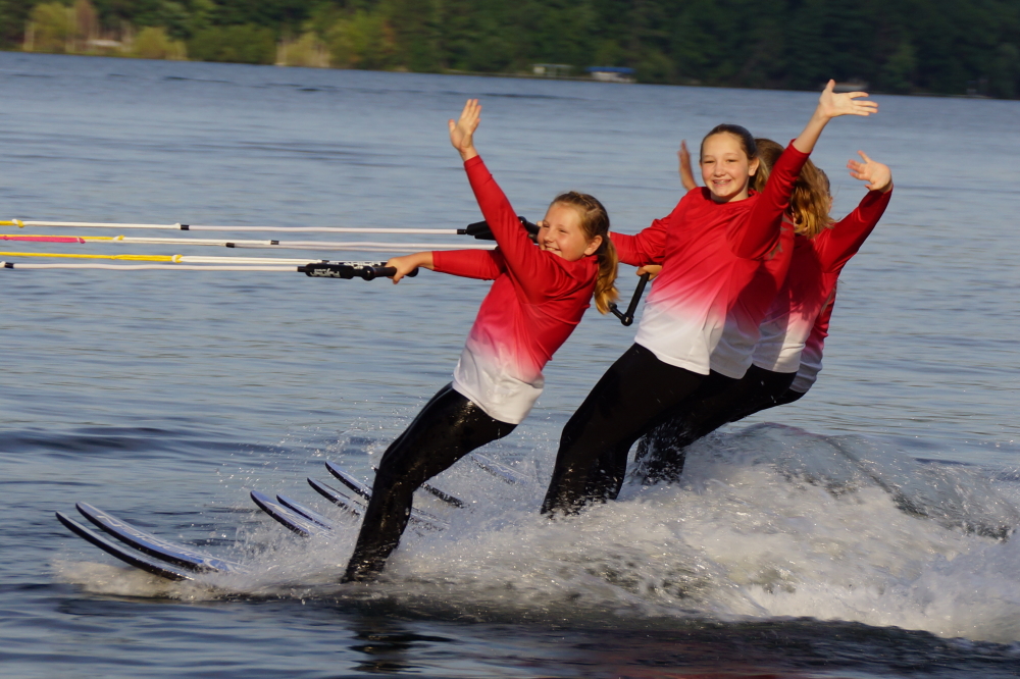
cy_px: 340
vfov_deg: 10.7
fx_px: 3611
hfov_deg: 16.1
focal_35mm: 128
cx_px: 510
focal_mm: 85
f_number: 6.3
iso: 100
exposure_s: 1/160
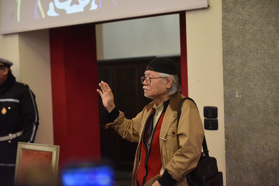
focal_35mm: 70
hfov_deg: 28.8
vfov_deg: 19.5
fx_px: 542
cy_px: 93
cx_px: 140
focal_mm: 70
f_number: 2.8
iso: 3200
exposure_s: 1/250
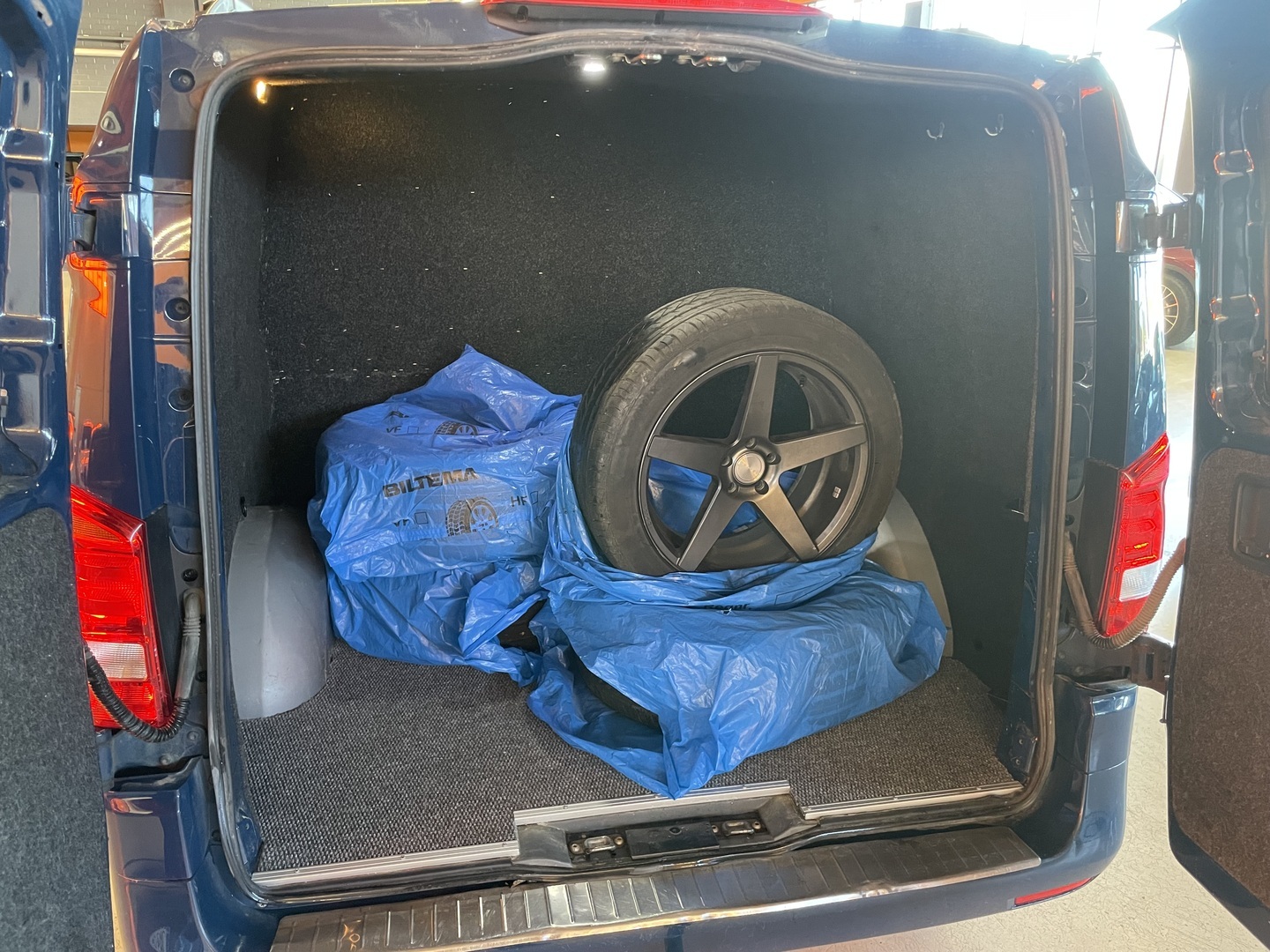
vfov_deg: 53.1
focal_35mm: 26
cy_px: 476
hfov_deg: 67.3
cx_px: 635
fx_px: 954
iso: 500
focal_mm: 4.2
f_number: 1.6
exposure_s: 1/42
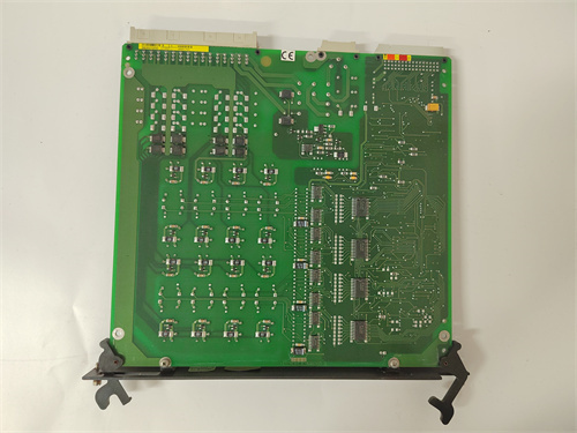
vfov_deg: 58.9
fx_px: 383
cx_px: 288
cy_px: 216
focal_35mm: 23
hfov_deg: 73.9
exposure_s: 1/50
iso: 1419
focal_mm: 5.52
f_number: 1.9
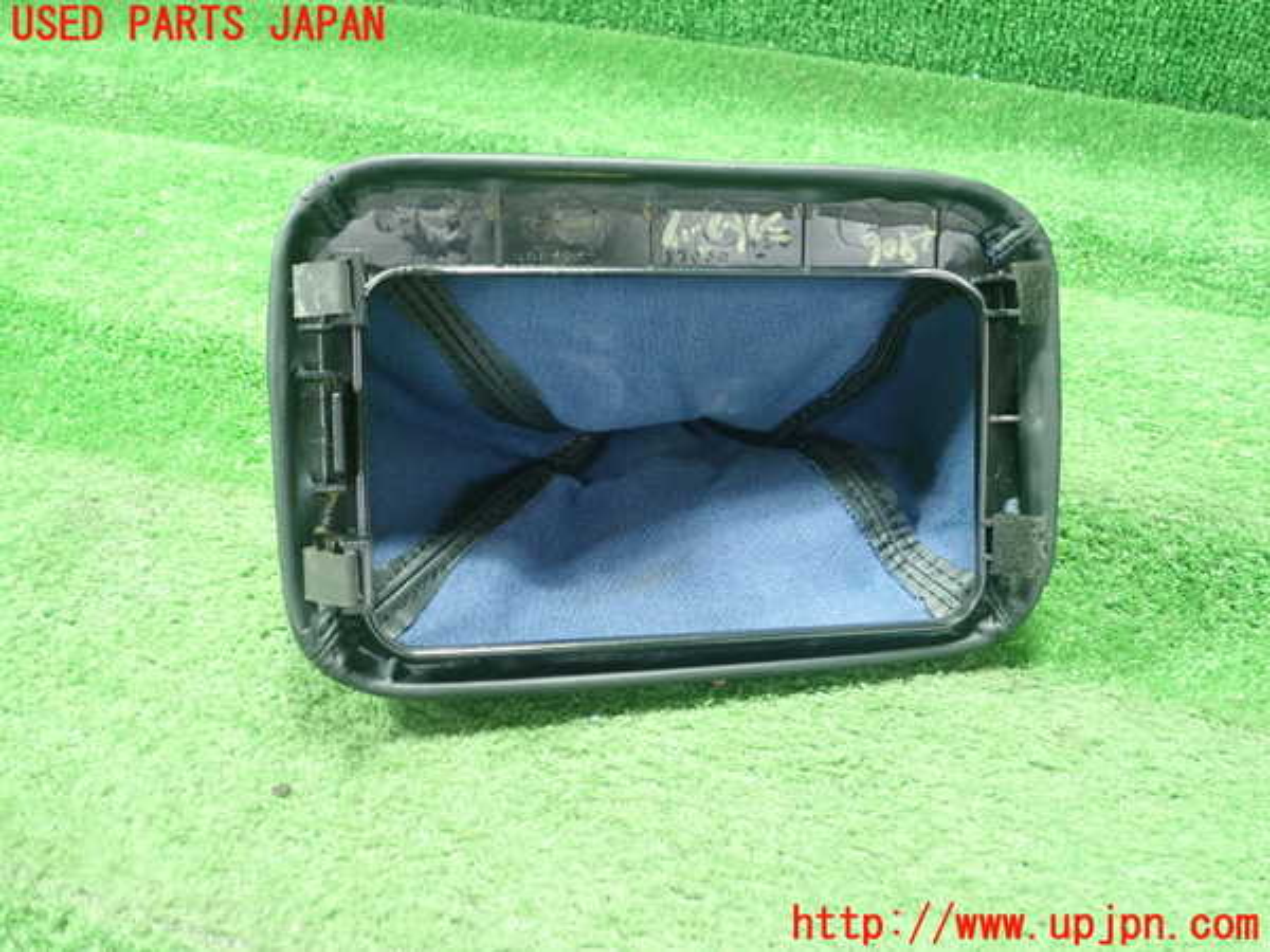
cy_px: 476
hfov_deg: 60.0
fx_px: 1101
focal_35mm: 30
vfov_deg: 46.8
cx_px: 635
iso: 800
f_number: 2.3
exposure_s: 1/60
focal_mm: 5.5
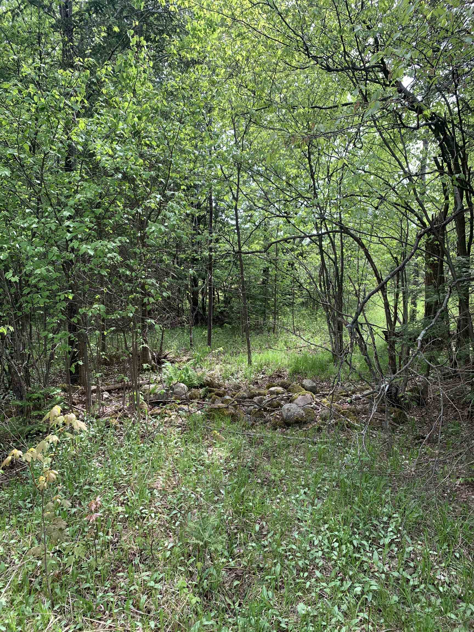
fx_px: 475
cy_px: 316
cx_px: 237
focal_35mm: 26
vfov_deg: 67.3
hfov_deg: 53.1
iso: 25
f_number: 1.8
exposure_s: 1/197
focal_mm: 4.25
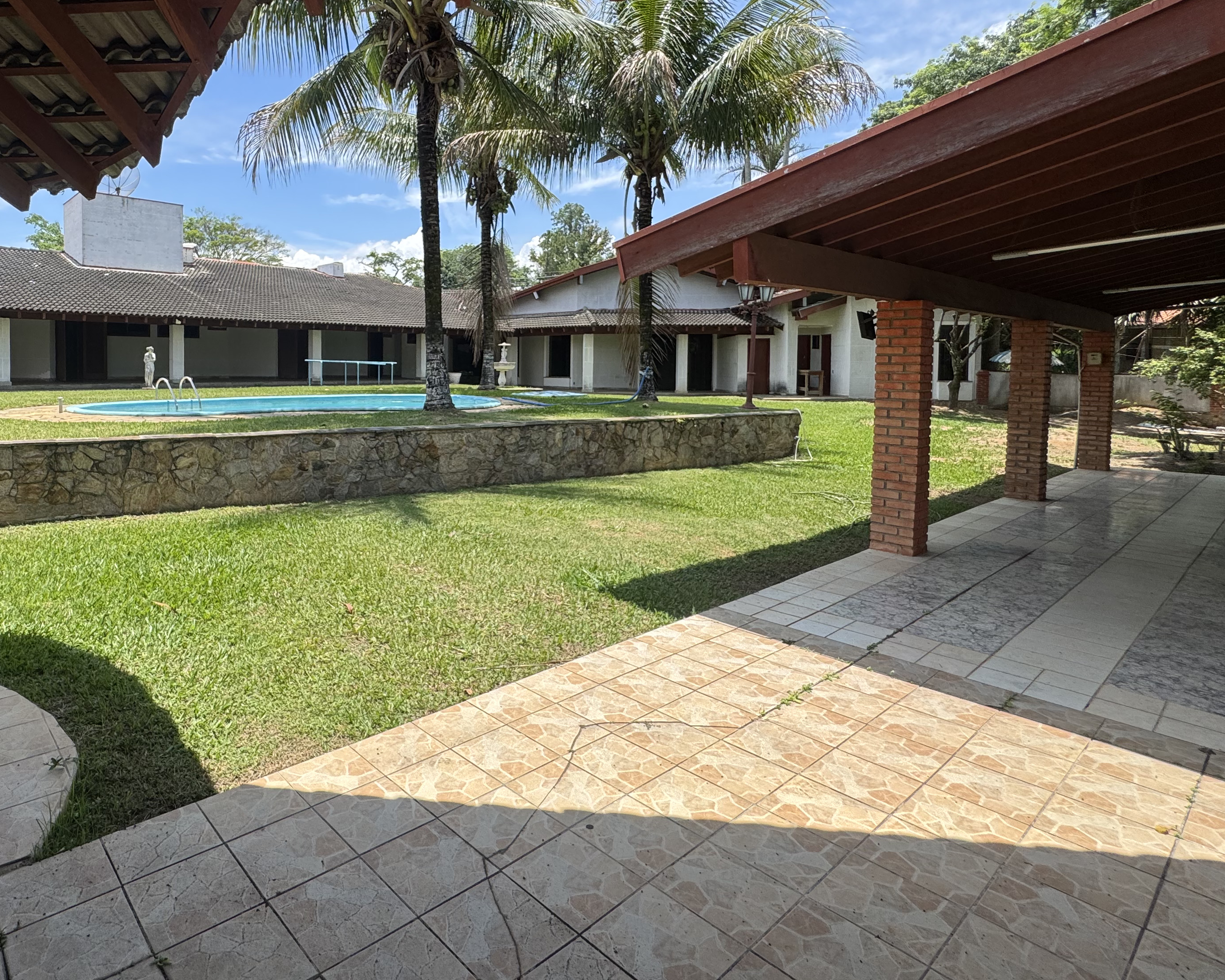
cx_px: 433
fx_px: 725
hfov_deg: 78.4
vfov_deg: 67.4
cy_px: 386
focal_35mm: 20
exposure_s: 1/1178
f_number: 2.2
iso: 50
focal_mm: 2.22
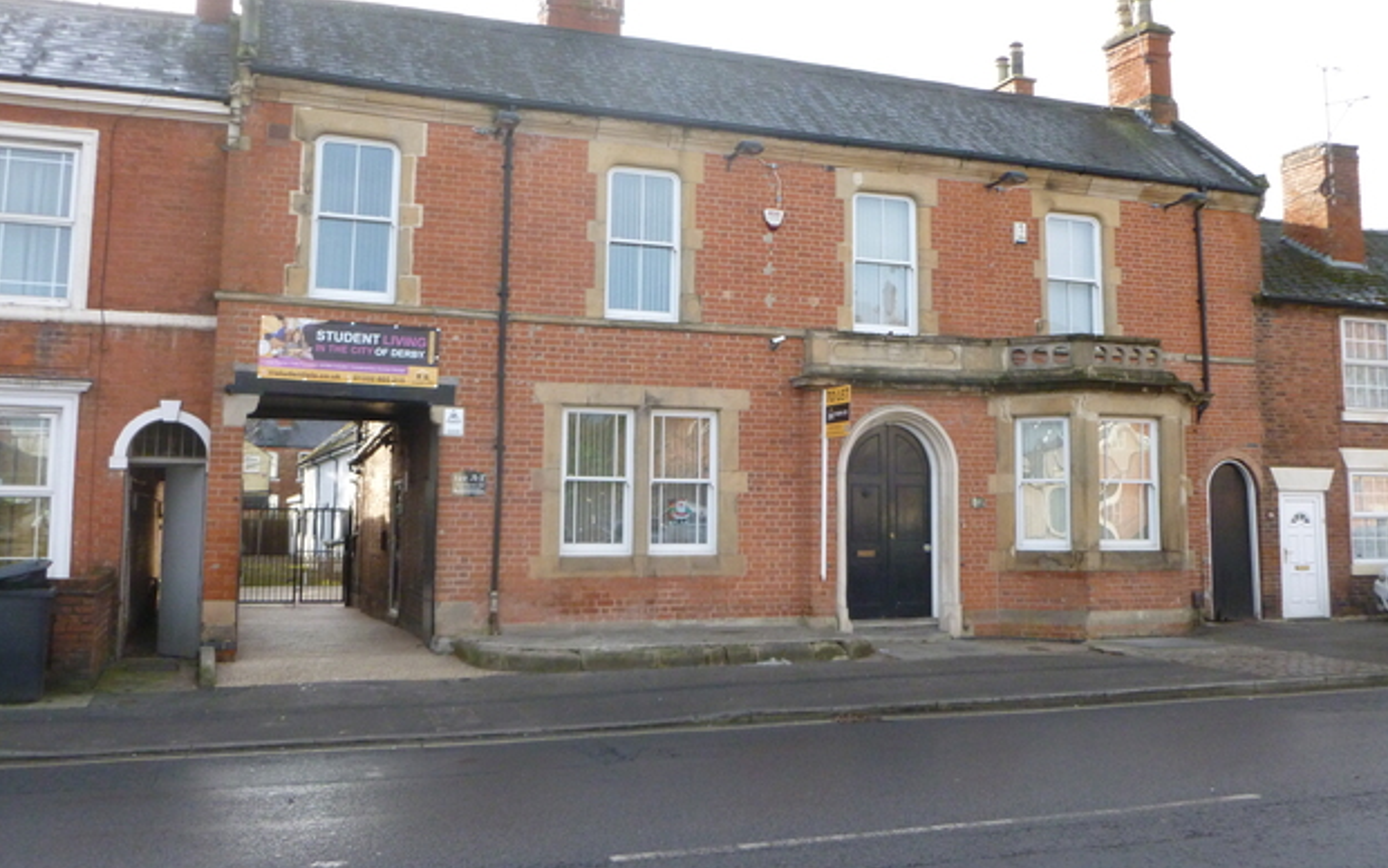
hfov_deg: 55.3
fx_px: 1324
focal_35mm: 35
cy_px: 342
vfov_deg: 36.2
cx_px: 714
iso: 320
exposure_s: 1/500
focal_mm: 5.7
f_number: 3.5
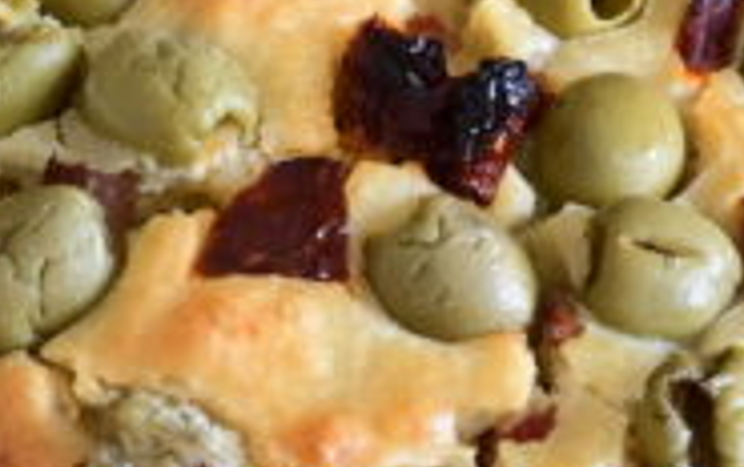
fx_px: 4424
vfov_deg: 6.0
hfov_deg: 9.6
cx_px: 302
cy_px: 139
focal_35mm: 218
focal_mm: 37
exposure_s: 1/8
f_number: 11
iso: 640
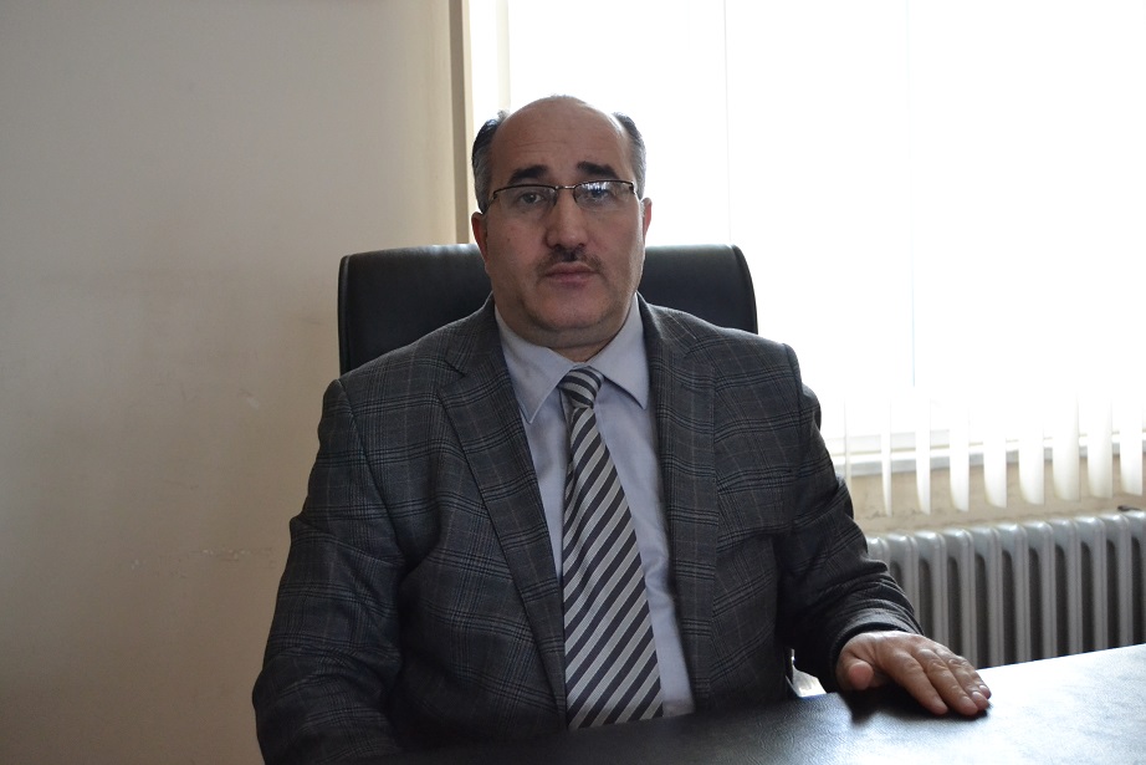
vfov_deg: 28.1
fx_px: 1528
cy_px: 382
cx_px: 573
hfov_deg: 41.1
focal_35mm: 48
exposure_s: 1/125
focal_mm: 32
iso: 3200
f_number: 4.5
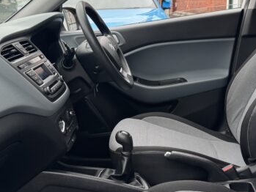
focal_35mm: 55
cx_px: 129
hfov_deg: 34.9
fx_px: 407
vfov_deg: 26.5
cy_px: 112
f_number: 1.78
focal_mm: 6.76
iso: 64
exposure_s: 1/155
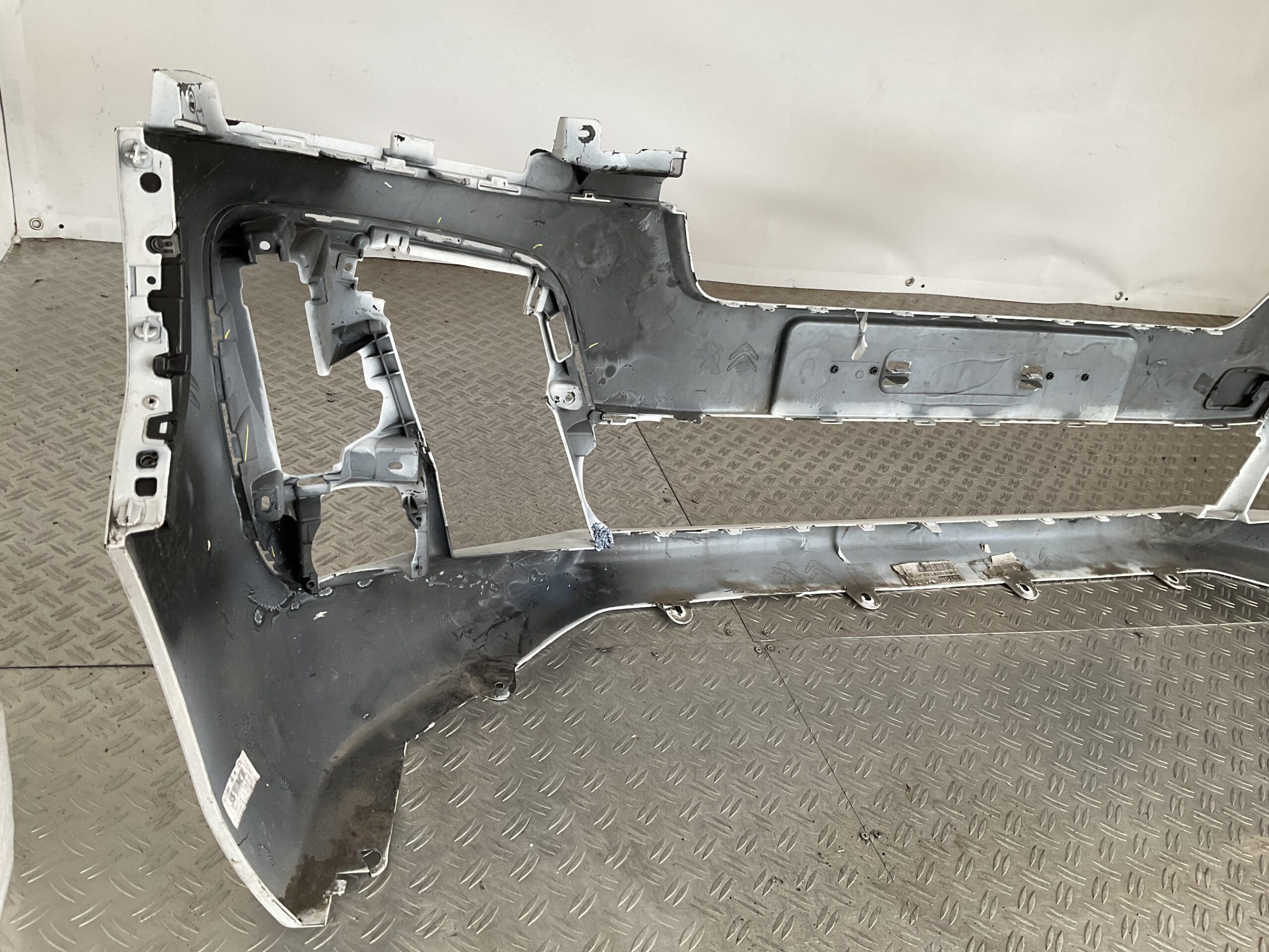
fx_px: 1063
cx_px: 634
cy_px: 476
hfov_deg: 61.7
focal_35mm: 29
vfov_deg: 48.2
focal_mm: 3
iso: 64
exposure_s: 1/100
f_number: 1.8
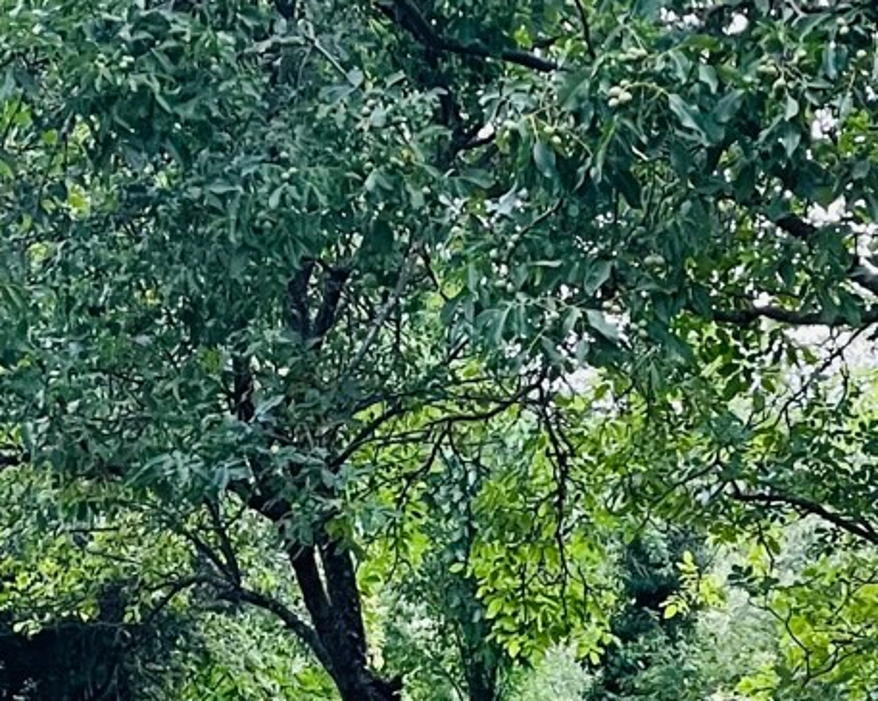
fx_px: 2909
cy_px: 1135
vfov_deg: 12.8
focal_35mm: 112
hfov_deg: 16.7
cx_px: 924
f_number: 1.6
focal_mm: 4.2
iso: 125
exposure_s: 1/97
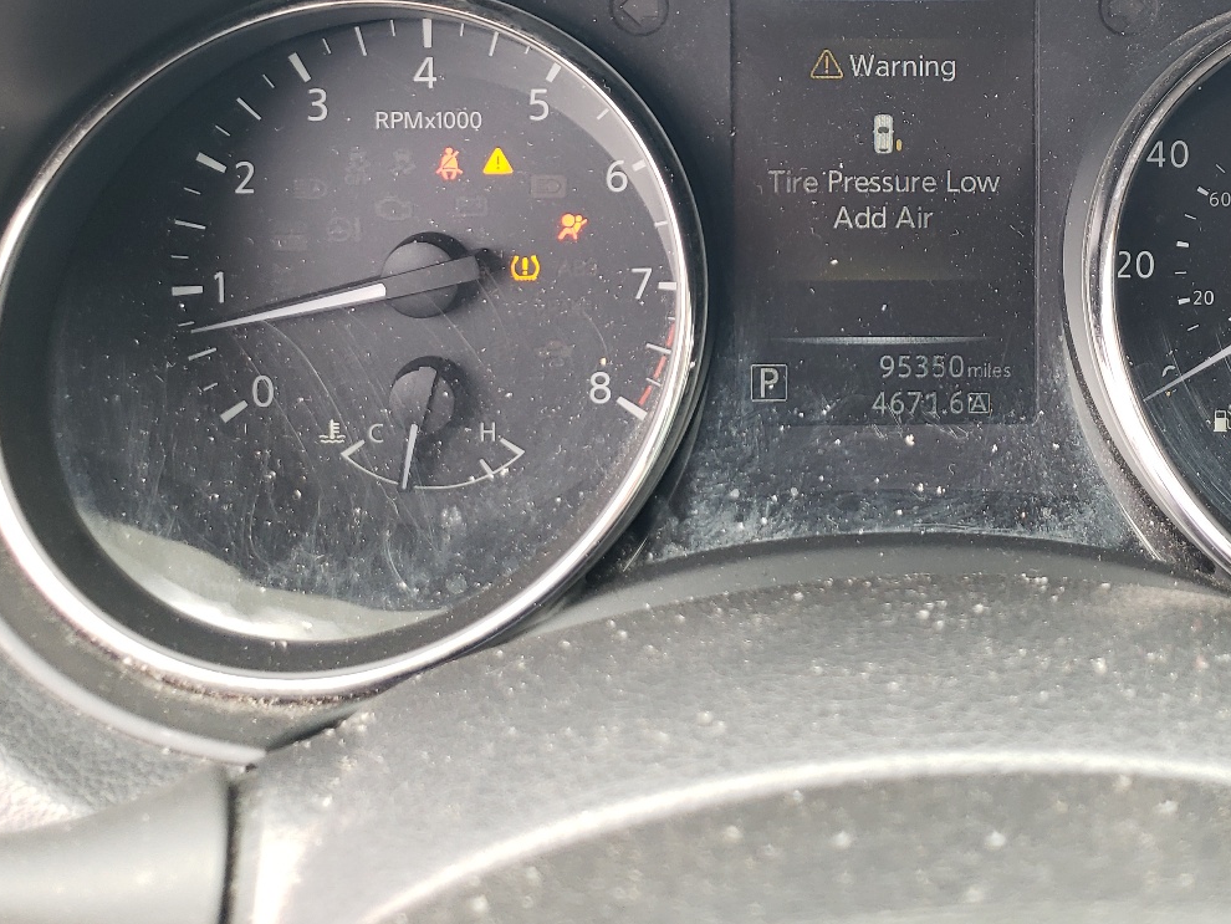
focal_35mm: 42
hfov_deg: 43.8
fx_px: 1494
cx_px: 864
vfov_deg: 33.4
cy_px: 187
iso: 67
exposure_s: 1/50
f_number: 1.5
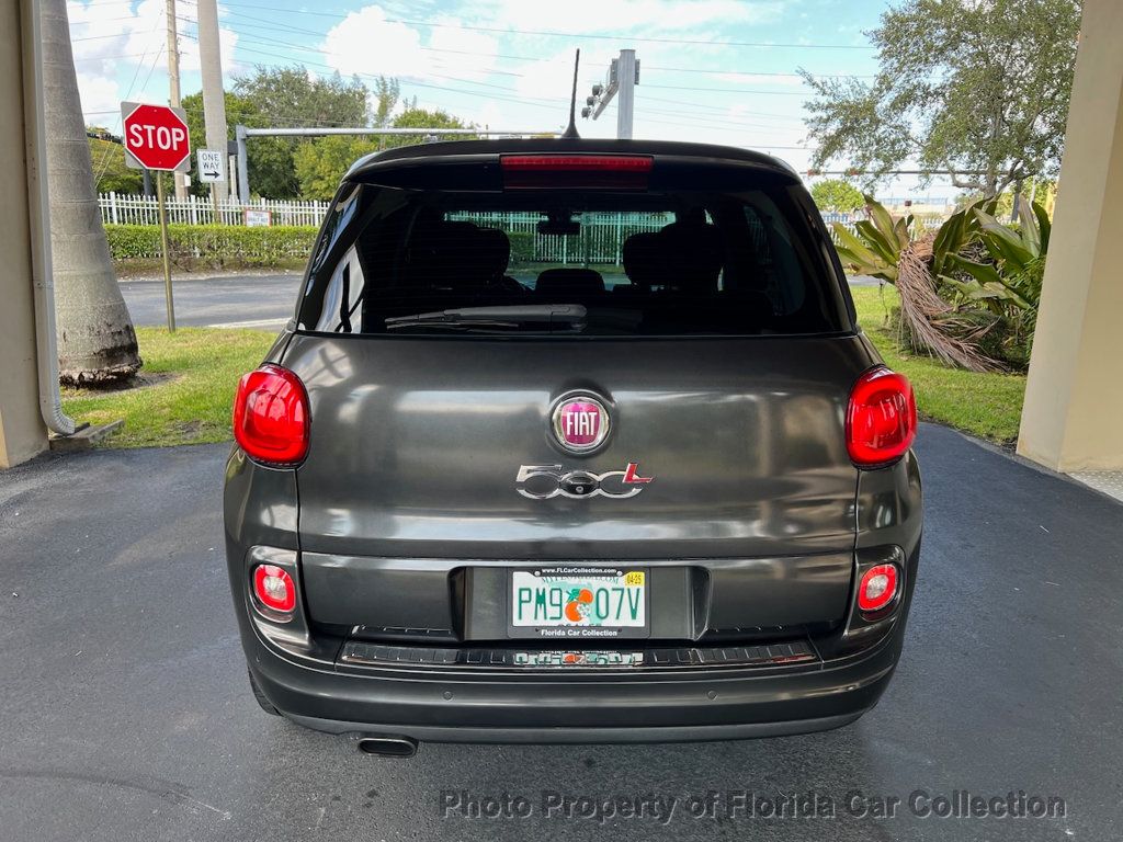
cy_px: 421
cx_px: 562
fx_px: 843
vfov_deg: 53.1
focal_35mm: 26
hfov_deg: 67.3
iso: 50
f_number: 1.5
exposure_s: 1/391
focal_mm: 5.7
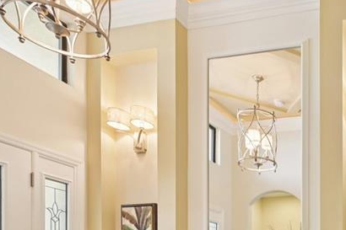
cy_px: 280
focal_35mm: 35
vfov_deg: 31.4
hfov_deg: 44.3
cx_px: 363
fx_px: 336
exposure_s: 1/6
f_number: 8
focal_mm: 14
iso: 400
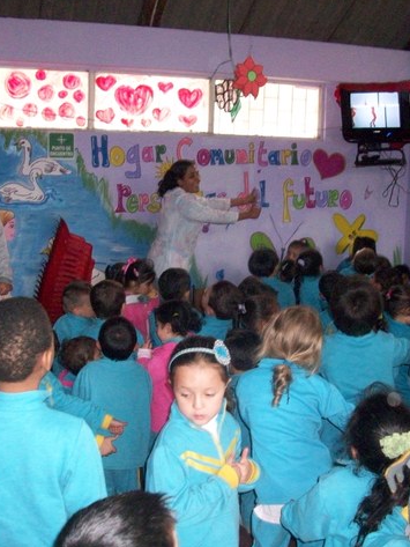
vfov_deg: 41.2
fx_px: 726
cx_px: 226
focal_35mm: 46
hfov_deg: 31.5
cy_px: 274
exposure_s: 1/60
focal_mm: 5.7
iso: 320
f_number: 2.8
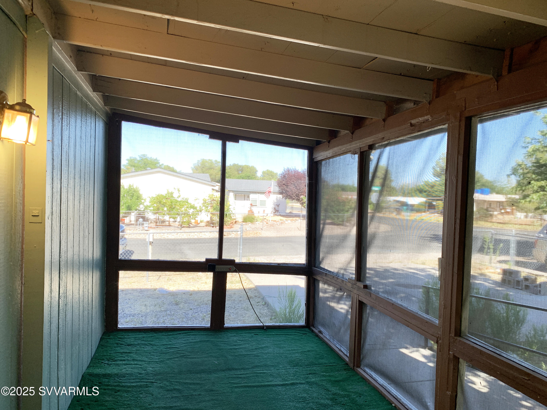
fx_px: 411
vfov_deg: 53.1
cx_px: 274
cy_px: 205
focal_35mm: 26
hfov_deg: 67.3
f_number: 1.8
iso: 50
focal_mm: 4.25
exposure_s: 1/120
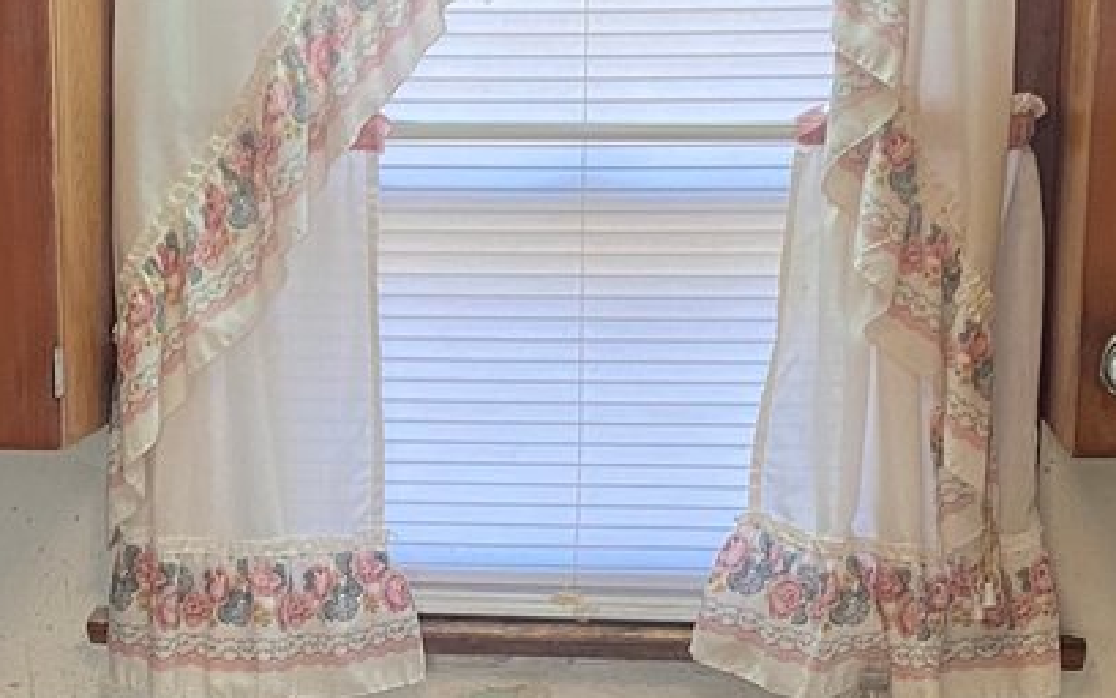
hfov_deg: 20.3
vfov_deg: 12.5
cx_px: 397
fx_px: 3104
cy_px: 833
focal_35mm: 102
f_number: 1.8
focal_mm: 4.25
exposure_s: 1/60
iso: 200
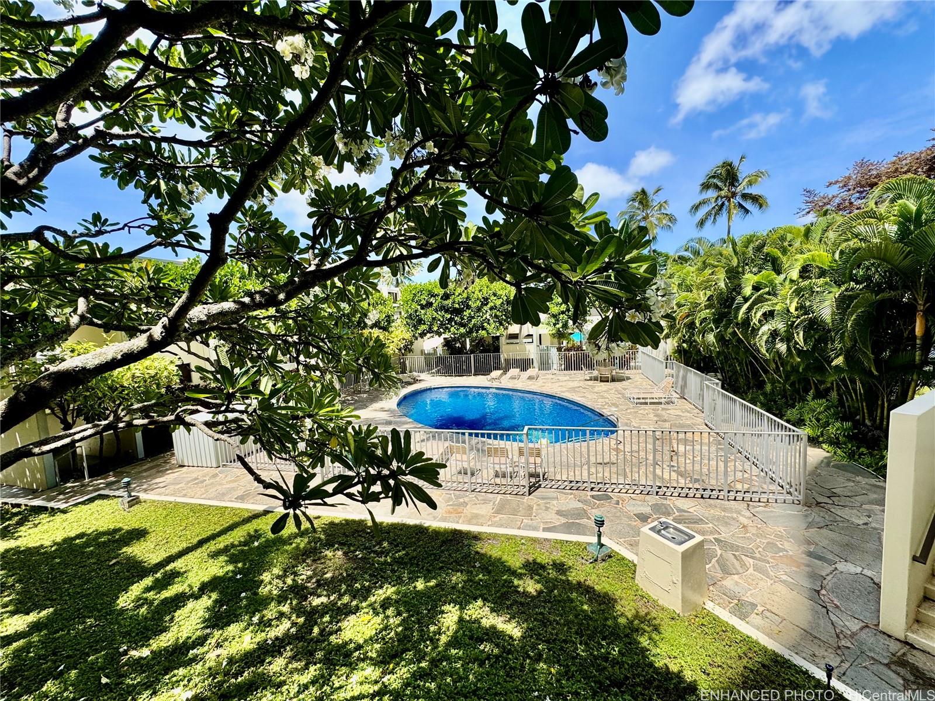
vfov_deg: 85.7
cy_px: 350
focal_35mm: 14
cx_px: 468
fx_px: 378
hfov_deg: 102.1
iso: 50
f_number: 2.2
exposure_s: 1/1277
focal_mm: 2.22
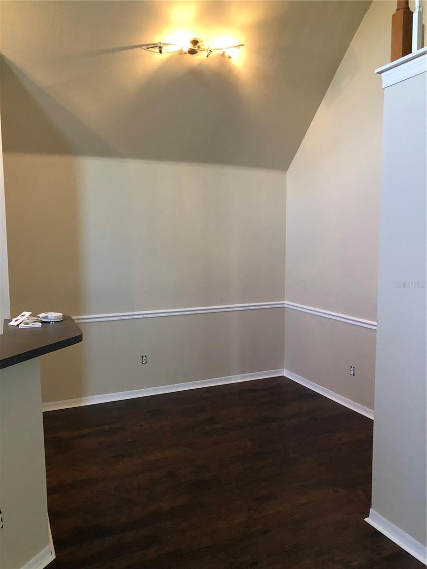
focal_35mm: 28
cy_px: 284
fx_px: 461
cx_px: 214
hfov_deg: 49.7
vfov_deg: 63.4
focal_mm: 4
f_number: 1.8
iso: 80
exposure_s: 1/15
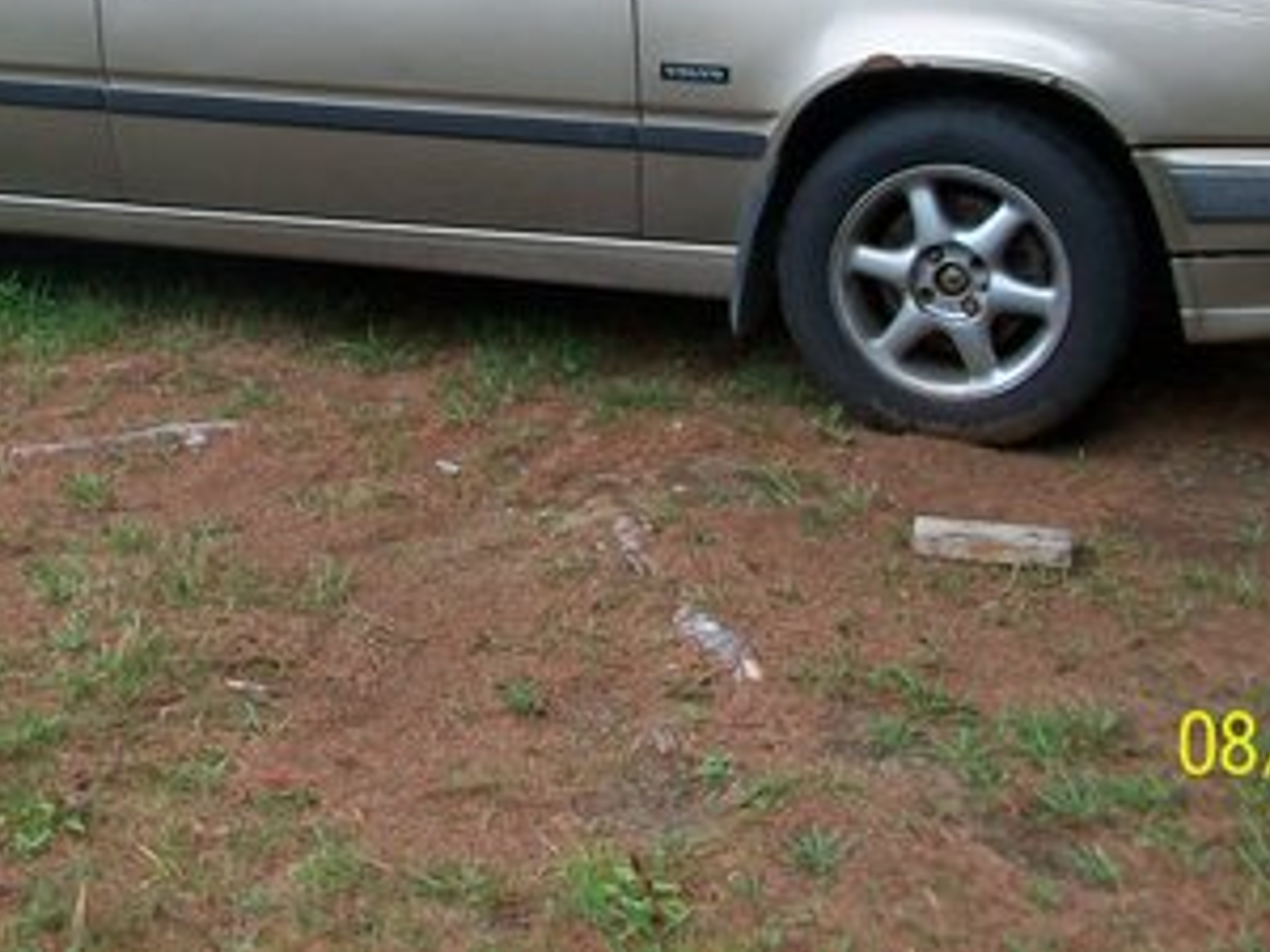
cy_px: 4
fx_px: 2495
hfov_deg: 28.4
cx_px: 444
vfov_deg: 20.9
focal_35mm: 68
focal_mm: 5.7
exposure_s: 1/80
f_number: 2.8
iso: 80
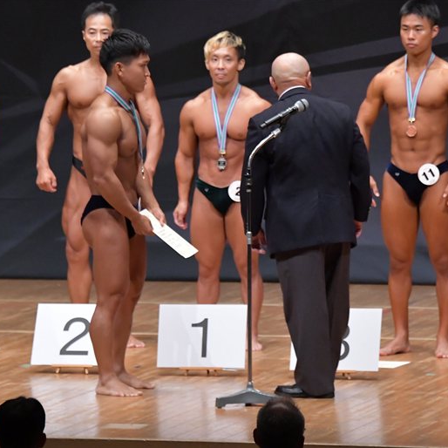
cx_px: 258
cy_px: 224
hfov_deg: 5.1
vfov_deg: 5.1
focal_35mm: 346
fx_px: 5066
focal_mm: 180
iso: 6400
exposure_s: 1/400
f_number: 5.6
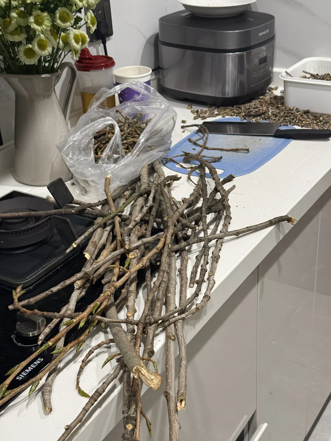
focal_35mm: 48
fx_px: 612
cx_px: 166
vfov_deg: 39.7
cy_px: 220
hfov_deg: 30.3
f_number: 1.78
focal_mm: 6.76
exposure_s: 1/50
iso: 250
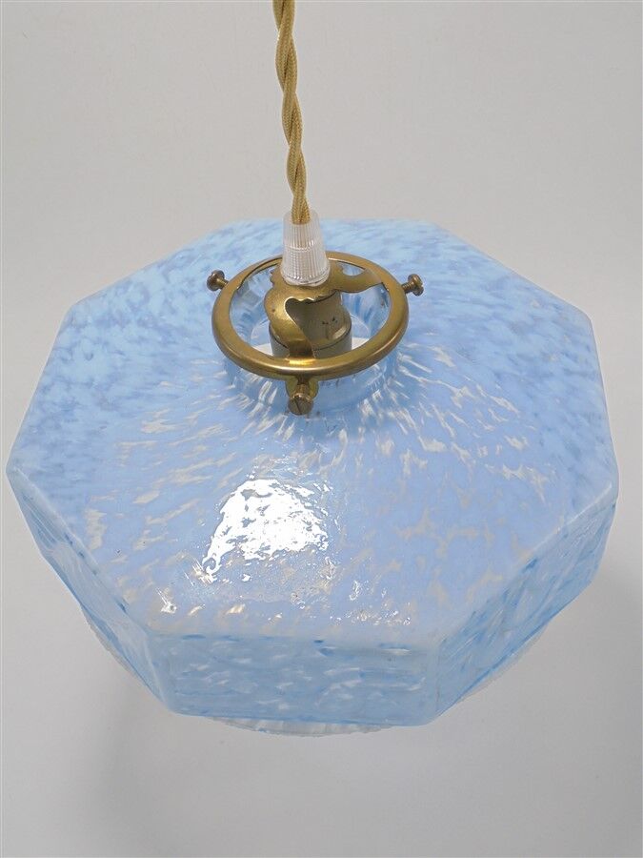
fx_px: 941
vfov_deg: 49.0
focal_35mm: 38
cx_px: 322
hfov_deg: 37.7
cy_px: 429
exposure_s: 1/40
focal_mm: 6.9
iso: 100
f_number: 4.2
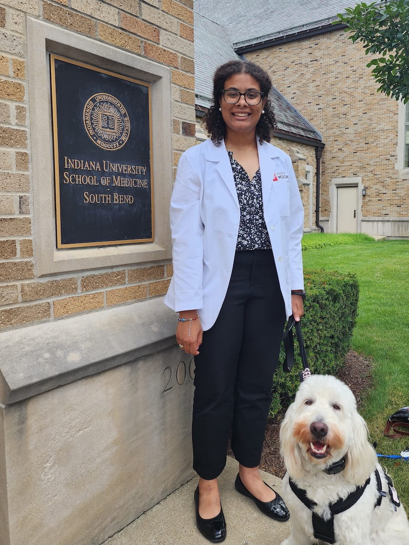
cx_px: 204
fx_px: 362
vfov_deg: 73.9
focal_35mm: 23
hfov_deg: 58.9
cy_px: 272
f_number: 1.8
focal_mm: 6.4
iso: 12
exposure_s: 1/323
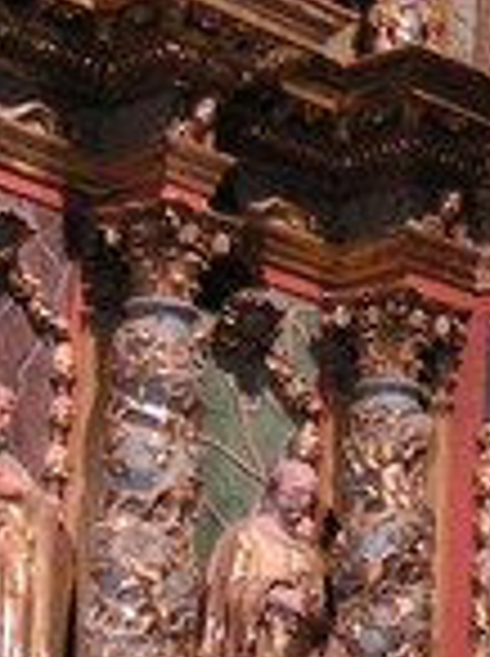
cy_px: 79
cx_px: 778
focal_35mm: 219
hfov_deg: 6.7
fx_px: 4145
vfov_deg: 9.0
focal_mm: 8
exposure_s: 1/10
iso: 200
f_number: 3.2
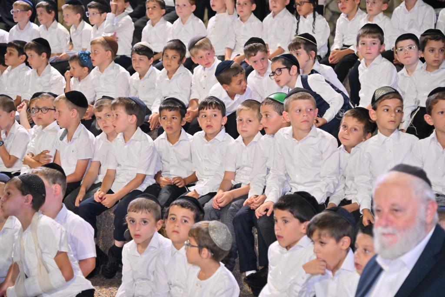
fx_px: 1051
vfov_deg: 16.1
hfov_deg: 23.9
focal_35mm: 85
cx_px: 222
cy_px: 148
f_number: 4
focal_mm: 85
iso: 1250
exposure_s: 1/160
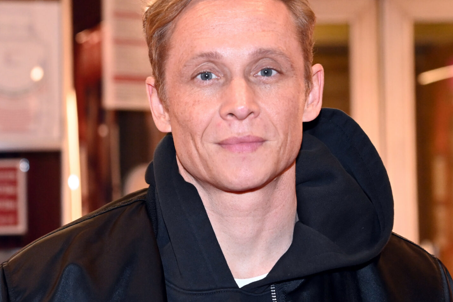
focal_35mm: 198
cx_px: 211
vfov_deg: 6.9
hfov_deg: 10.4
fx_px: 2491
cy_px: 111
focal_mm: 110
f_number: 5.6
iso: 7200
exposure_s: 1/125
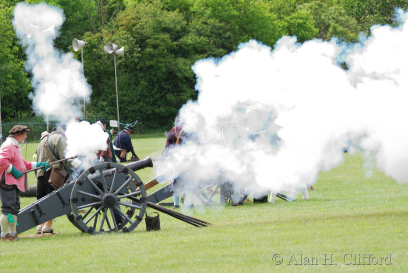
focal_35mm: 278
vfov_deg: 5.0
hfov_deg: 7.4
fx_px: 3148
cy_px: 136
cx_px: 204
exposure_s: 1/320
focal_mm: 185
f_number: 5.3
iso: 280
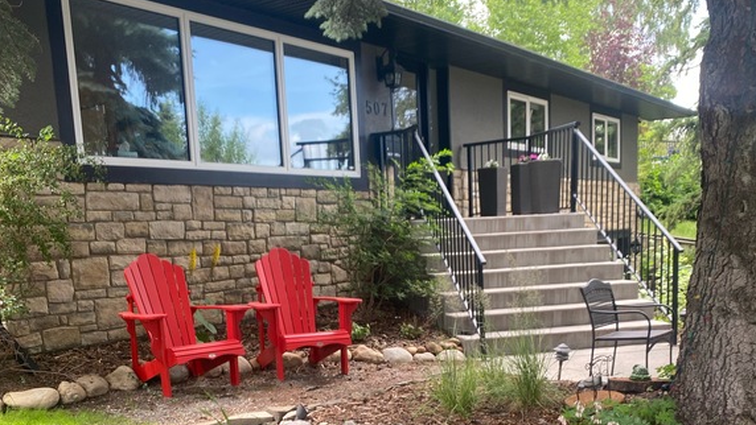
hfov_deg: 52.8
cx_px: 378
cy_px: 354
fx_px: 762
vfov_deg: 30.3
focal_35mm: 38
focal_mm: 4.25
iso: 40
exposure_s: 1/122
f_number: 1.8
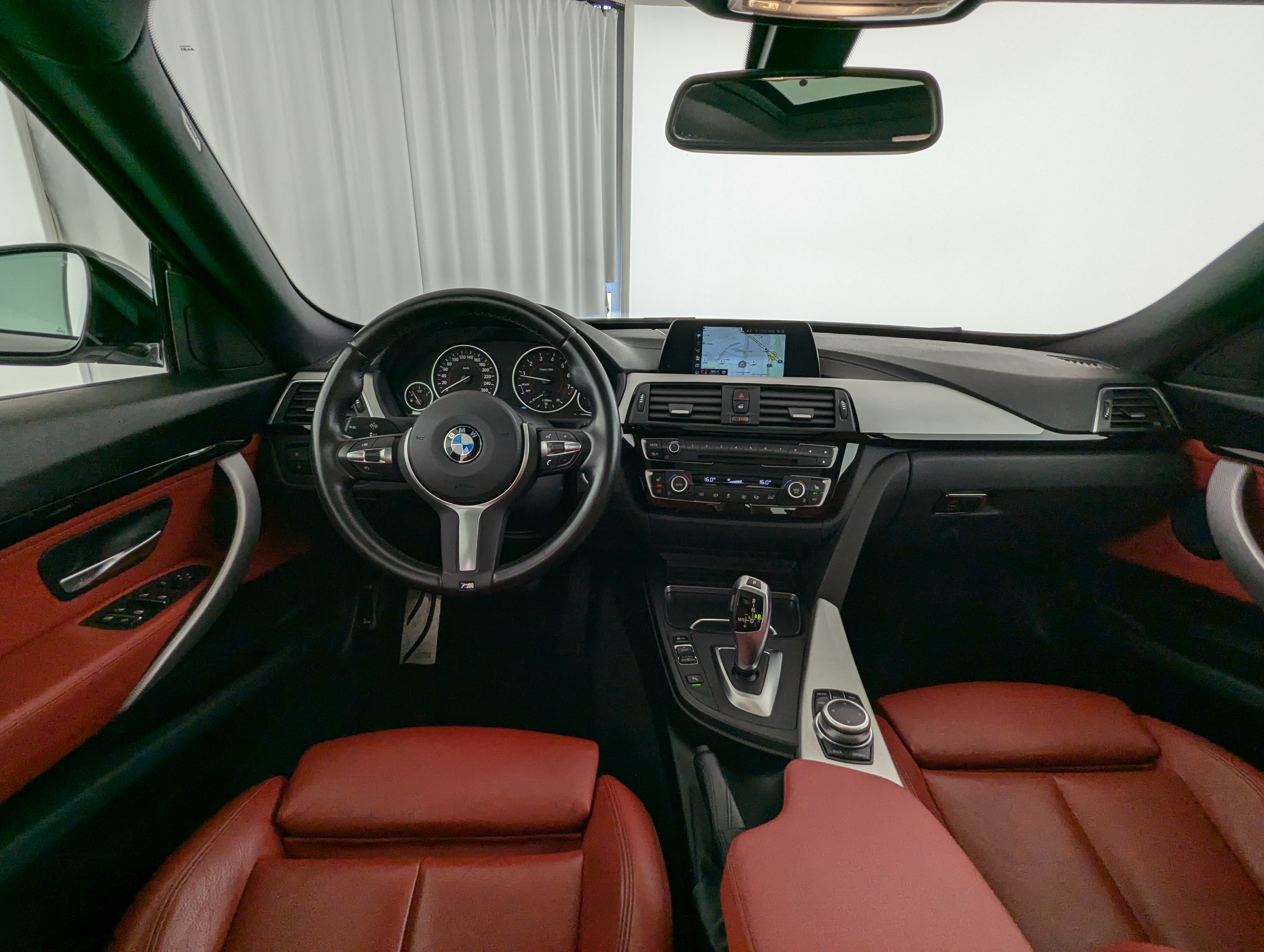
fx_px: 585
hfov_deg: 94.4
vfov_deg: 78.2
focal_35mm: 16
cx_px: 632
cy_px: 476
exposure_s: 1/127
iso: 65
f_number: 2.2
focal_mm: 2.35
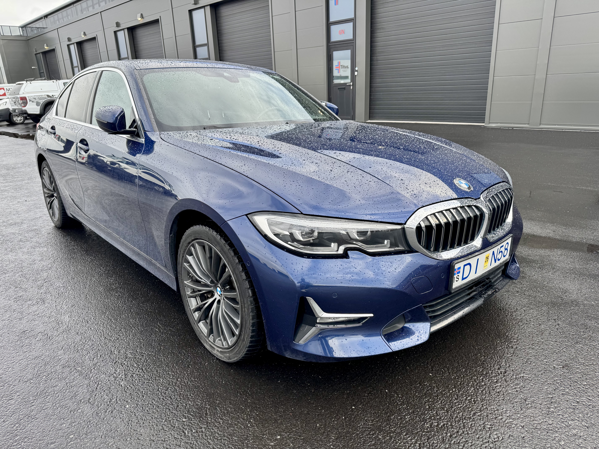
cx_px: 300
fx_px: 415
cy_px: 224
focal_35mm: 24
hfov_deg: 71.6
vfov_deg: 56.8
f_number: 1.78
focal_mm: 6.76
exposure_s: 1/782
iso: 80
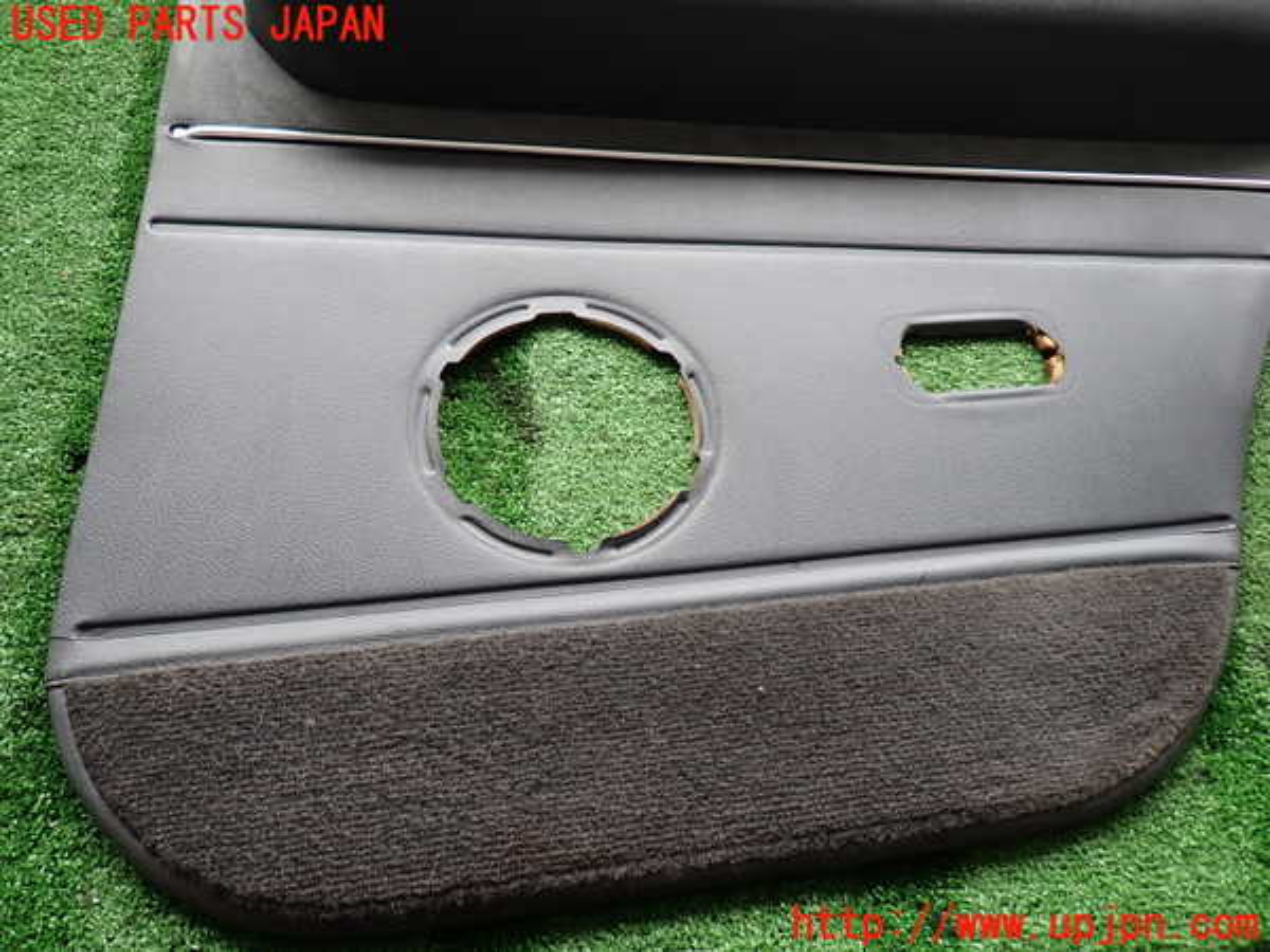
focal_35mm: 25
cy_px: 476
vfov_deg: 54.9
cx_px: 635
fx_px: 917
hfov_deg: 69.4
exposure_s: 1/60
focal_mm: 4.5
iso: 100
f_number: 2
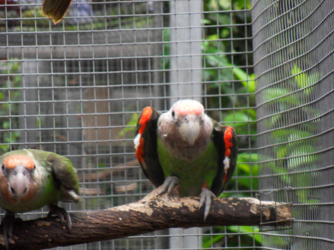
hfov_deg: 7.6
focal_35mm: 260
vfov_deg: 5.7
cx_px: 160
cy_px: 133
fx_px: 2509
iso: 400
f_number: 5.8
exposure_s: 1/60
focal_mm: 42
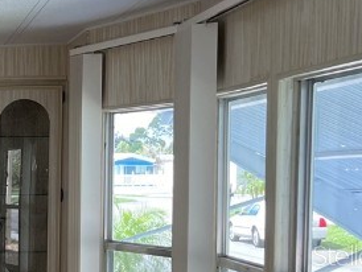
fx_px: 1015
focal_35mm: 97
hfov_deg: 17.4
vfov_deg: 15.1
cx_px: -239
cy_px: 255
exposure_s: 1/216
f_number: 1.6
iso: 40
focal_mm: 5.1
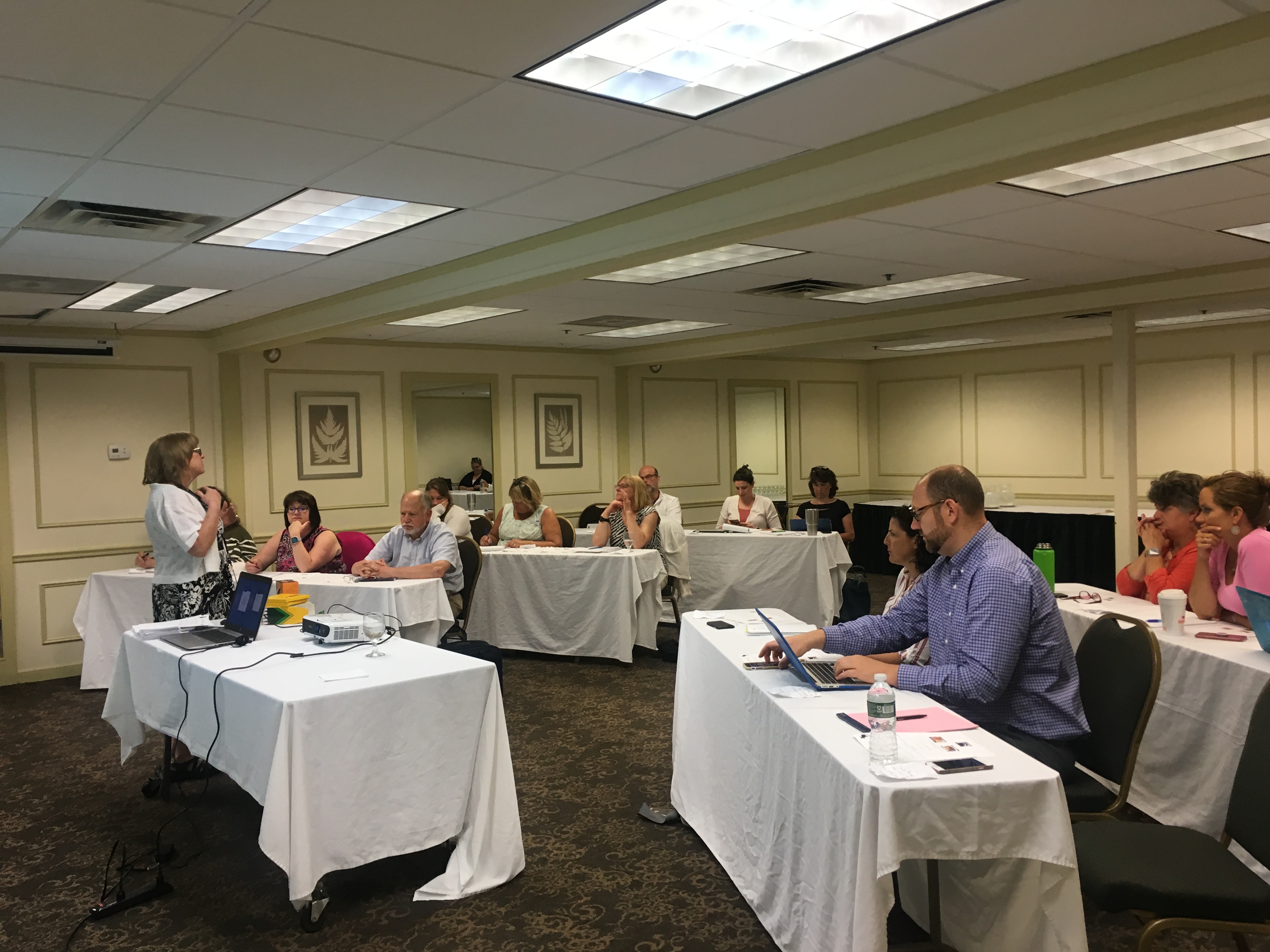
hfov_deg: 61.7
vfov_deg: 48.2
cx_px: 635
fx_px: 1064
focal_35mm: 29
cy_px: 476
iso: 32
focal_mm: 4.15
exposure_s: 1/30
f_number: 2.2
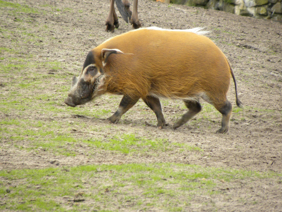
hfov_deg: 3.6
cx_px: 141
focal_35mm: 550
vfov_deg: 2.7
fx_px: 4481
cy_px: 106
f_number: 5
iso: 190
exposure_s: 1/150
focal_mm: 97.8
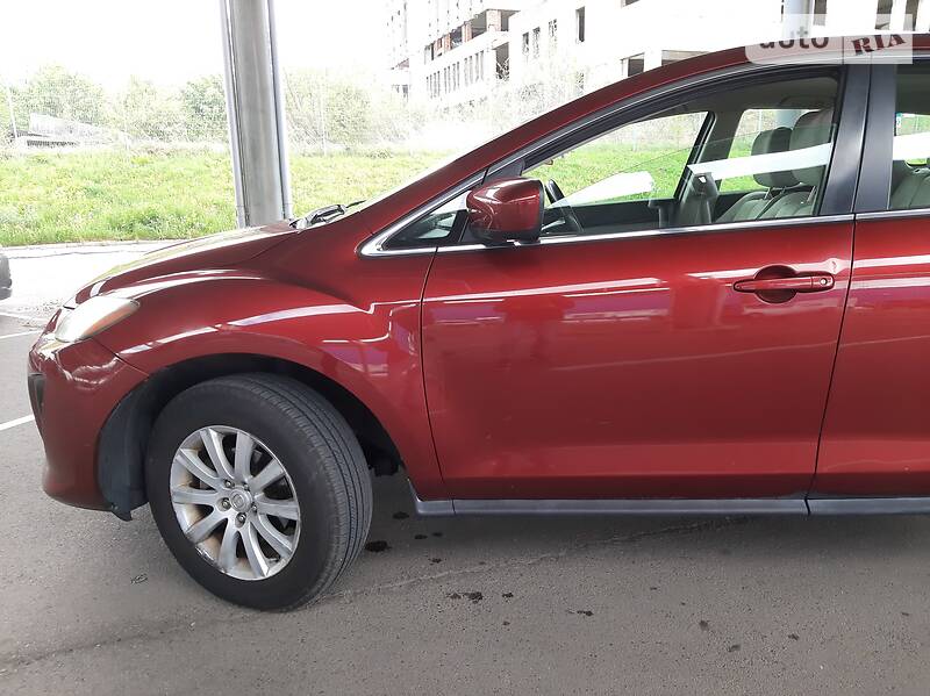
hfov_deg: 67.3
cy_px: 348
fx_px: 698
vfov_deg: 53.0
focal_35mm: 26
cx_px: 465
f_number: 1.7
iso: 80
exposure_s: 1/100
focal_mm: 3.9
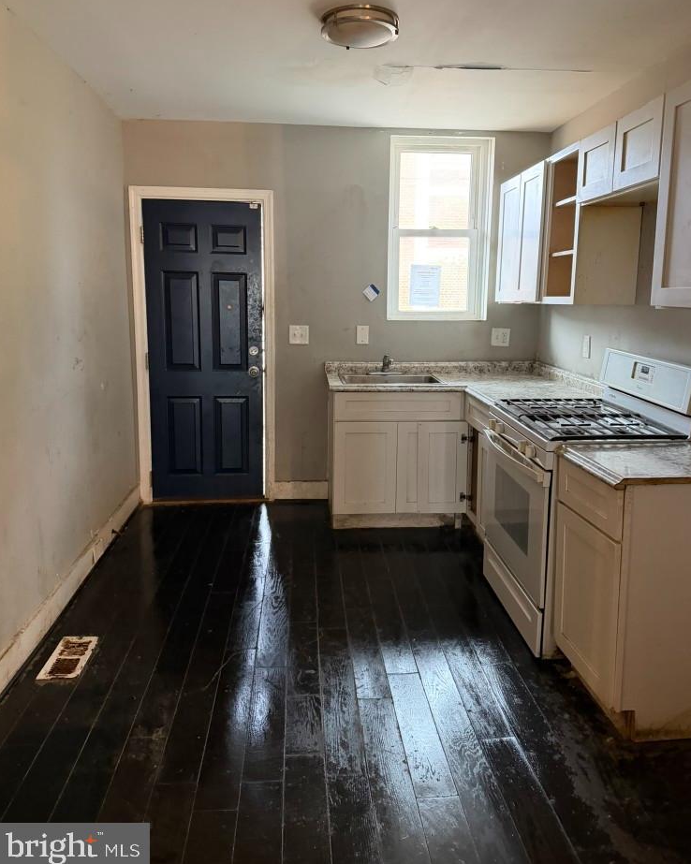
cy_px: 394
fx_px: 665
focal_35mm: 26
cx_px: 354
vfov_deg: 65.9
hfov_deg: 54.9
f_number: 1.78
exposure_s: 1/40
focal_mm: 6.76
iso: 640
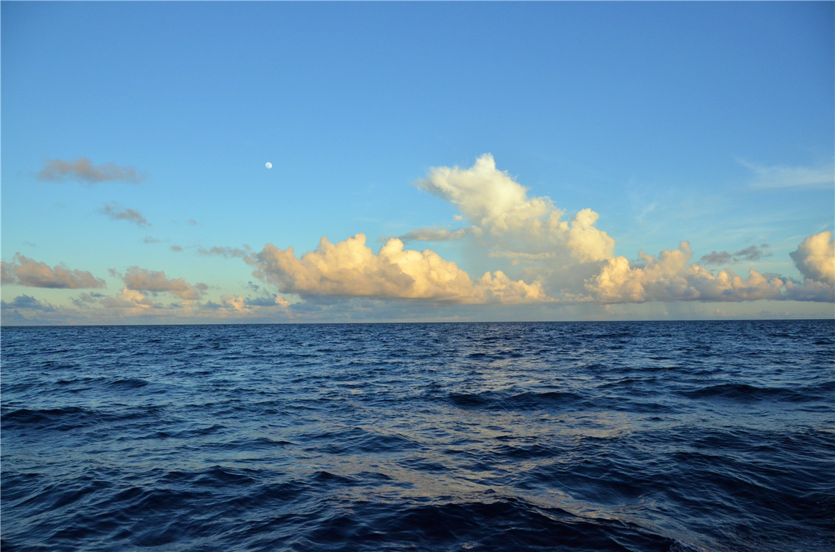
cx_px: 418
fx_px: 625
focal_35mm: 27
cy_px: 276
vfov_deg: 47.7
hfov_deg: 67.5
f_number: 5
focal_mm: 18
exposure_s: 1/2500
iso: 800
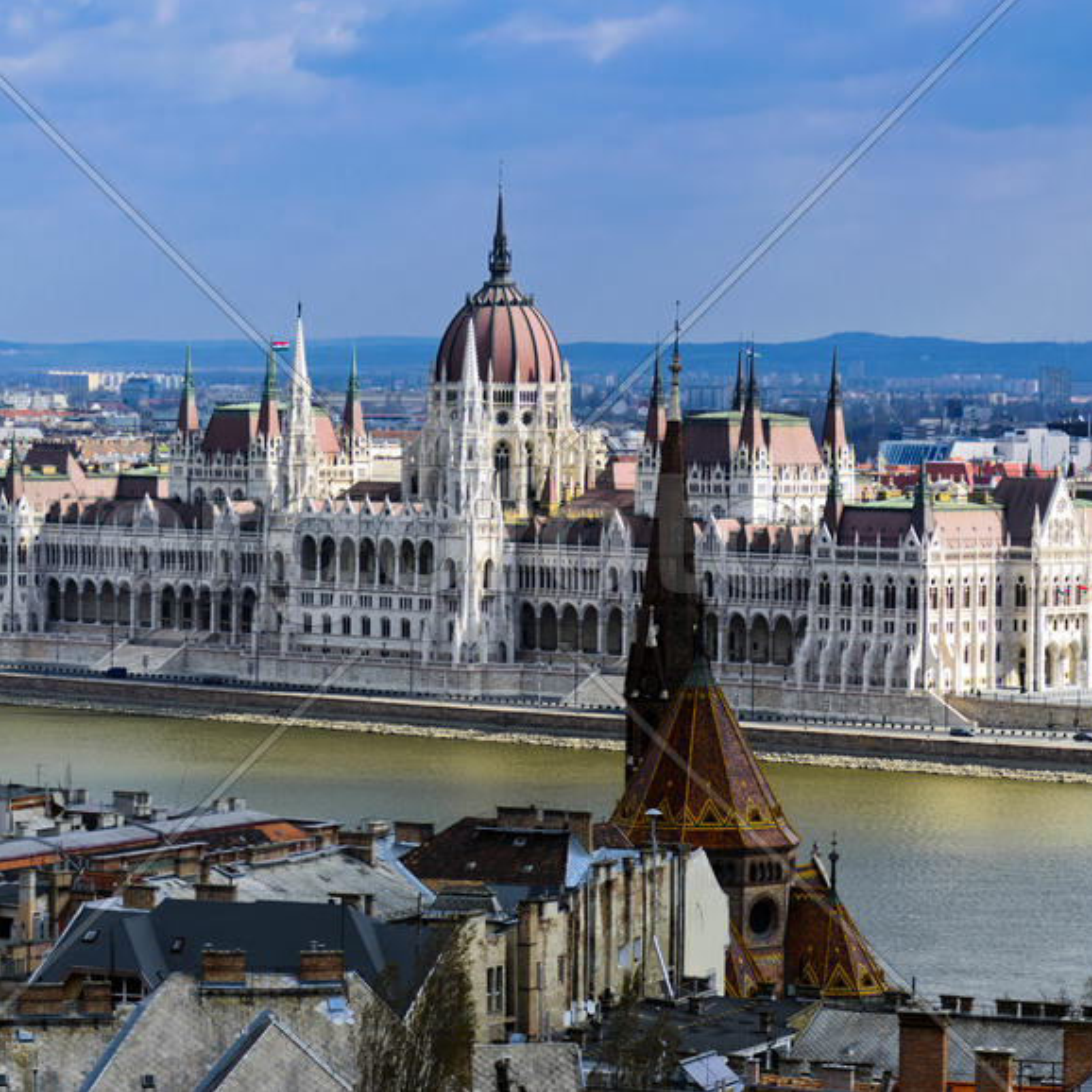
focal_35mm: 135
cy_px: 546
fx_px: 4818
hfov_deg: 12.9
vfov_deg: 12.9
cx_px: 463
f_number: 5
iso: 100
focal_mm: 70
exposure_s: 1/500
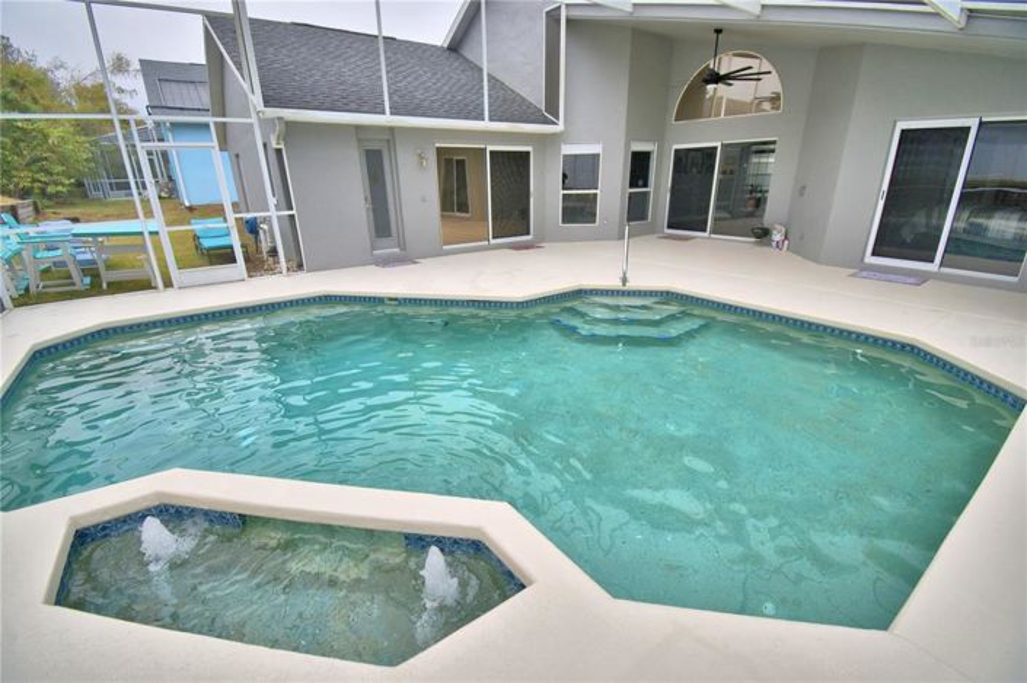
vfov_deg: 77.2
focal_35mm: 15
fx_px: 428
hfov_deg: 100.4
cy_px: 342
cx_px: 514
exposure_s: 1/500
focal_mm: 10
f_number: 4.5
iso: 200
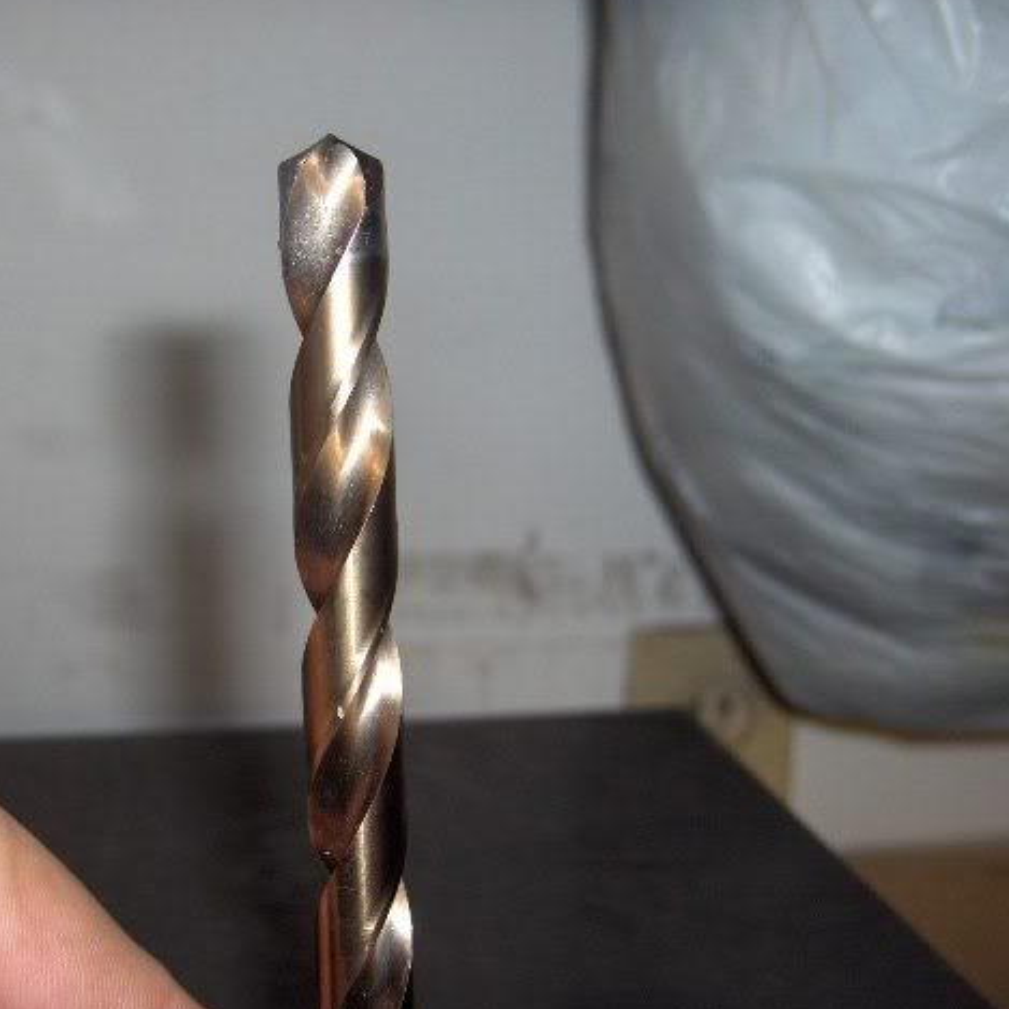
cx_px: 327
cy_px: 503
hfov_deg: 35.7
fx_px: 1550
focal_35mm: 47
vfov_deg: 36.1
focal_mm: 8
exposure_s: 1/60
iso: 100
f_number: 2.8
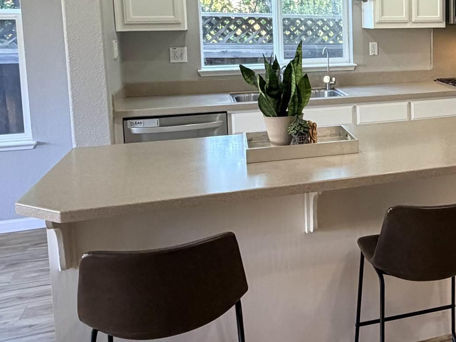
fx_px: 553
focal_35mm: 42
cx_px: 446
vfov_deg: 33.4
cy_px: 73
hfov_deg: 39.9
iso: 250
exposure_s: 1/60
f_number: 2.2
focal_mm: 2.22
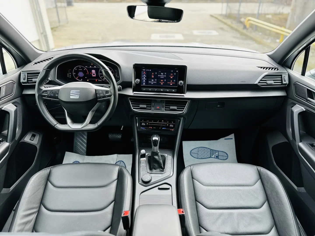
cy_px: 118
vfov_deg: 56.8
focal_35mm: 24
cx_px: 158
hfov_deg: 71.6
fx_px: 218
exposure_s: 1/238
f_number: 1.78
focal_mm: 6.86
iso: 80
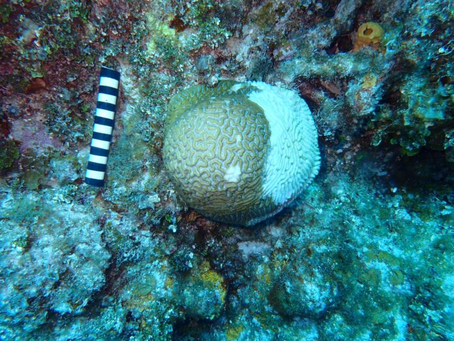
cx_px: 227
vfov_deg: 54.9
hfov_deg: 69.4
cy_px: 170
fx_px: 328
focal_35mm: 25
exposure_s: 1/250
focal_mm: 4.5
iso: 100
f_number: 2.8
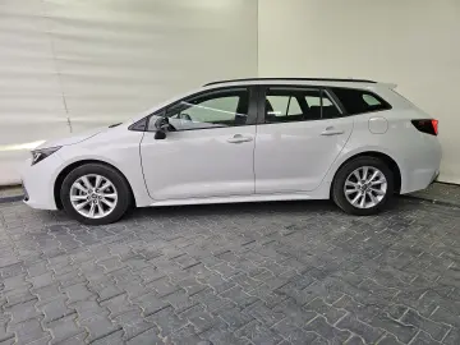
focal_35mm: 23
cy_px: 172
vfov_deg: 58.9
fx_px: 306
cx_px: 230
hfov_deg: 73.9
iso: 50
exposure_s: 1/190
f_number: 1.7
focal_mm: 6.3
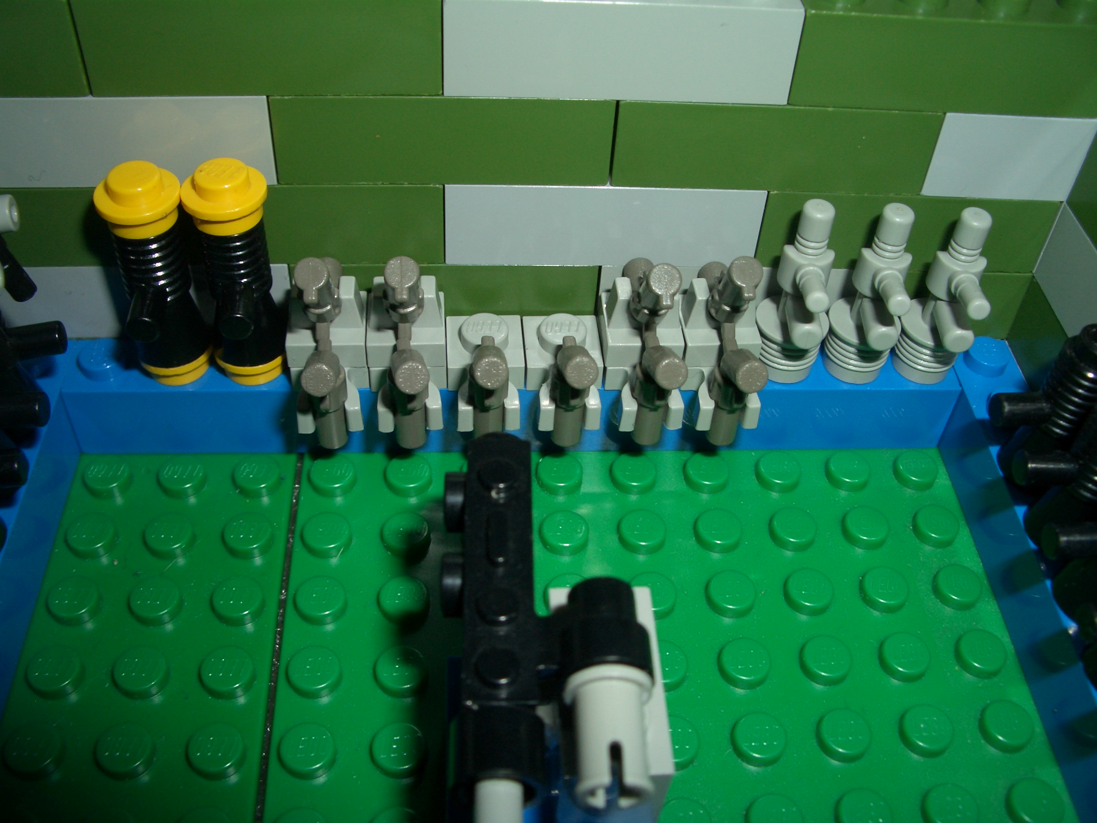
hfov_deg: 52.6
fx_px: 1109
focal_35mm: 35
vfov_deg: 40.7
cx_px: 548
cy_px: 412
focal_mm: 5.8
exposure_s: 1/60
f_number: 4.3
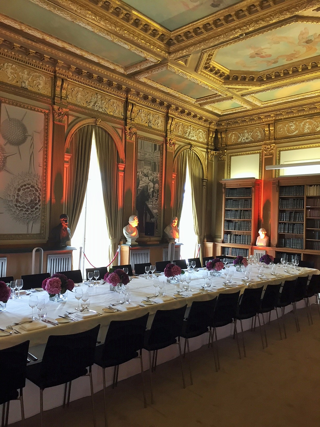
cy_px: 214
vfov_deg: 61.7
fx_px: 357
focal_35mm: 29
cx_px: 160
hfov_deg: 48.2
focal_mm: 4.15
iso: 100
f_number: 2.2
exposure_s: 1/33
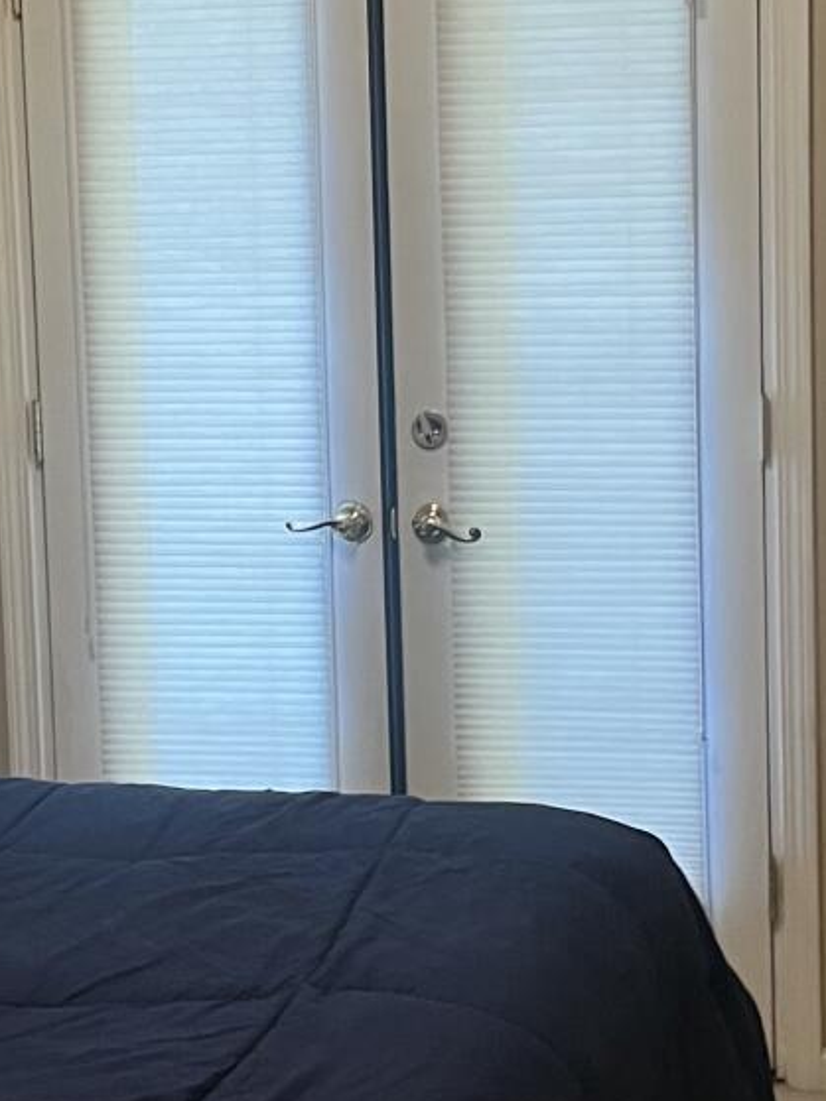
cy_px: 481
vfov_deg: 21.1
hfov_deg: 15.9
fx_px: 2960
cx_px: 375
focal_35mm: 93
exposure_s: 1/60
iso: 250
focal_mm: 5.1
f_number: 1.6
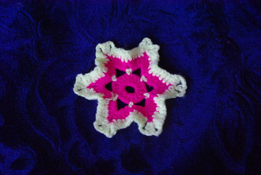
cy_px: 88
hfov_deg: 40.3
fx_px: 356
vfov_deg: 27.6
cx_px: 130
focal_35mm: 49
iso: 800
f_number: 5.6
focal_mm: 32.5
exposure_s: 1/30
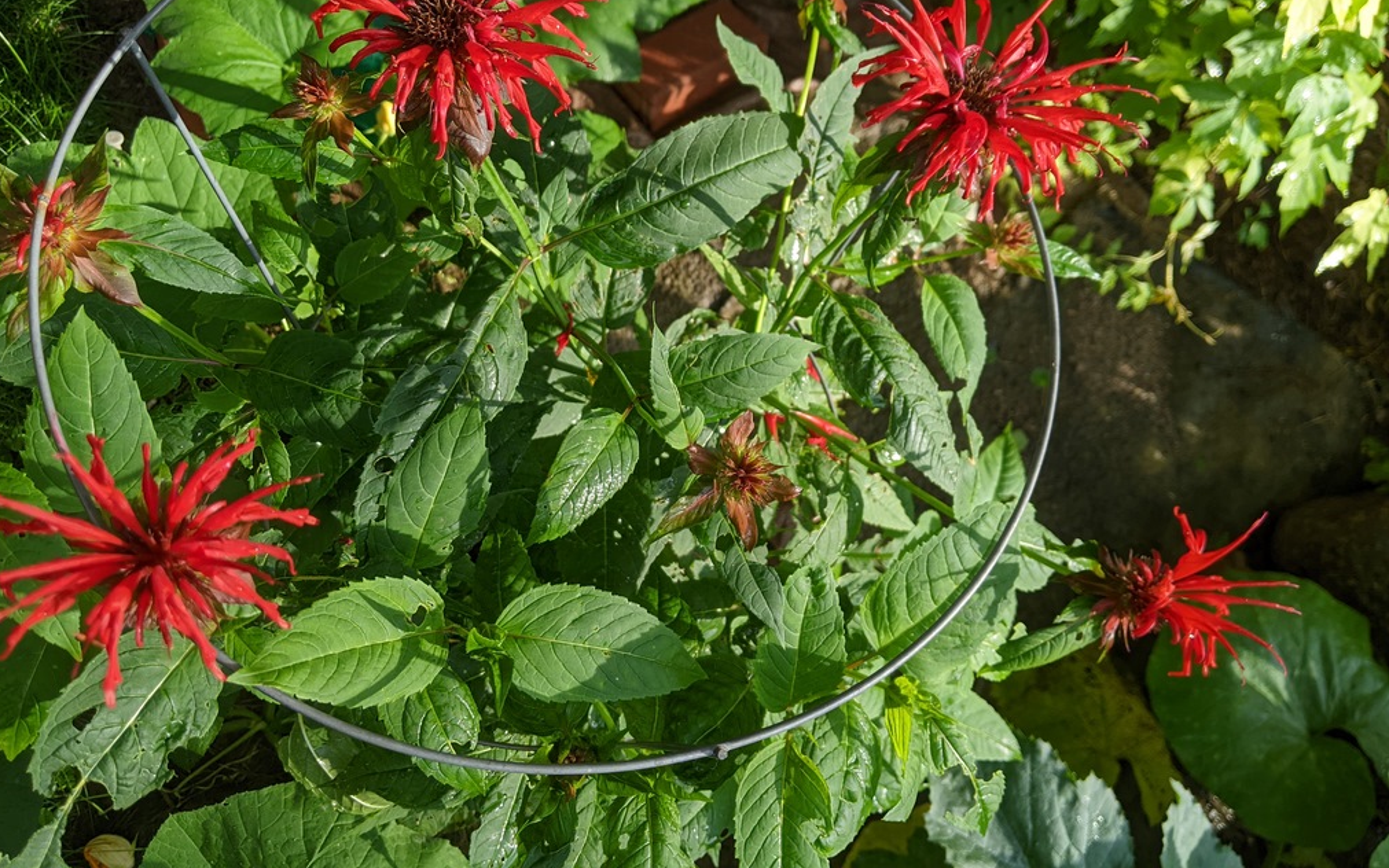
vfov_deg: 42.9
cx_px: 688
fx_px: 1098
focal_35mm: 29
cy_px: 342
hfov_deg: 64.6
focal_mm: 4.44
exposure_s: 1/398
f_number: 1.8
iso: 47
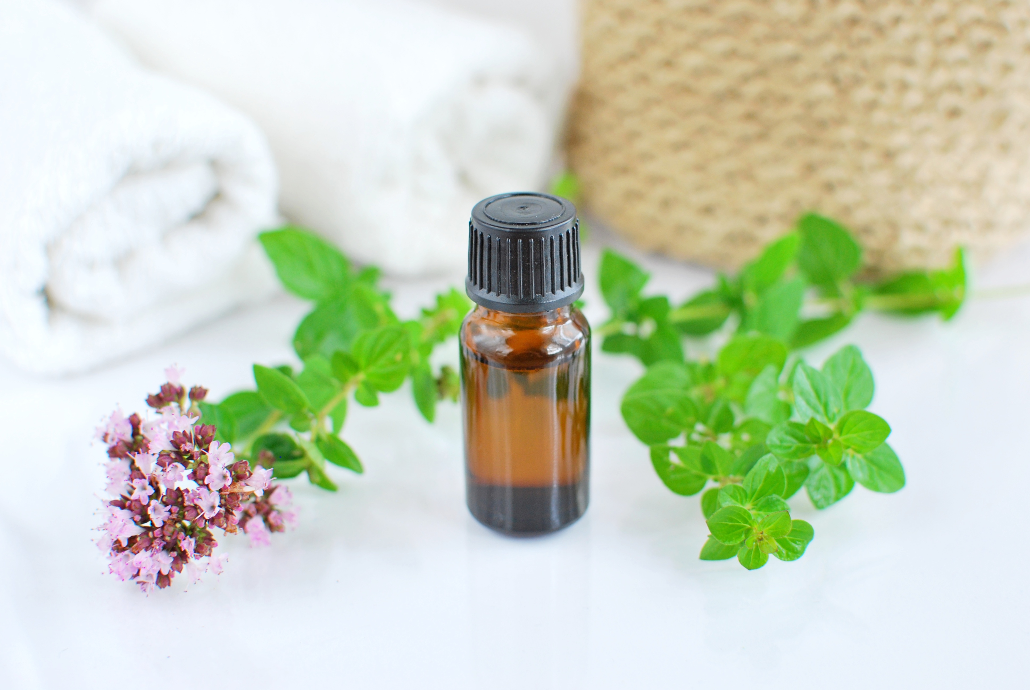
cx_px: 515
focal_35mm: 52
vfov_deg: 25.8
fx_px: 1504
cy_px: 345
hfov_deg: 37.8
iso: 200
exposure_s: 1/80
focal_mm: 35
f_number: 3.2
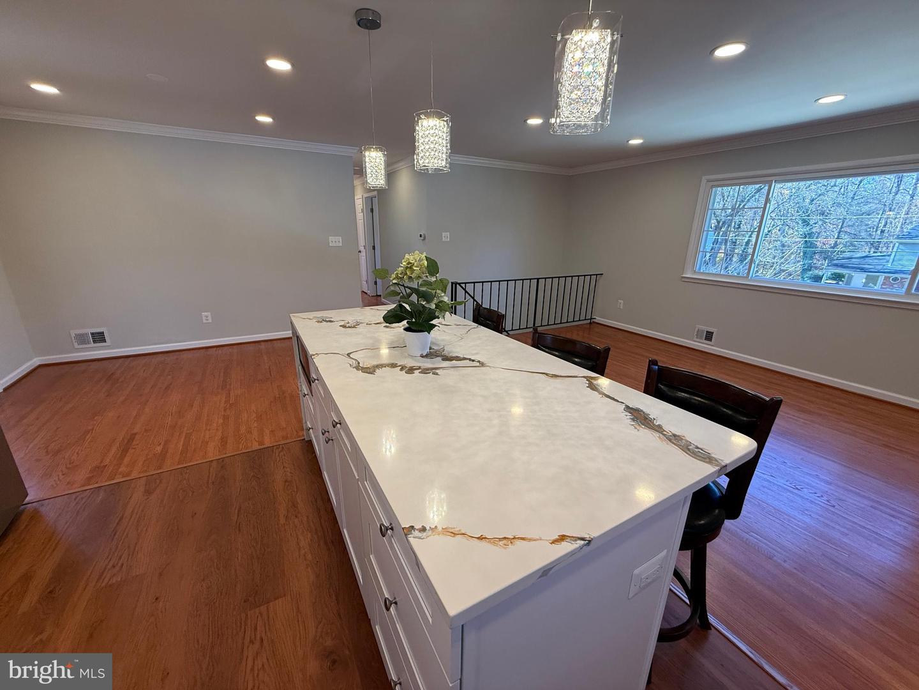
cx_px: 460
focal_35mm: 14
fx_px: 372
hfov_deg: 102.1
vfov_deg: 85.7
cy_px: 345
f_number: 2.2
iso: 125
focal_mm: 2.22
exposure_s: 1/120
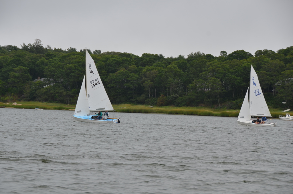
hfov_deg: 12.3
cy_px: 97
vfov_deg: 8.1
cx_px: 146
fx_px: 1364
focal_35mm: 168
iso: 100
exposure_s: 1/250
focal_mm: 112
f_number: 8
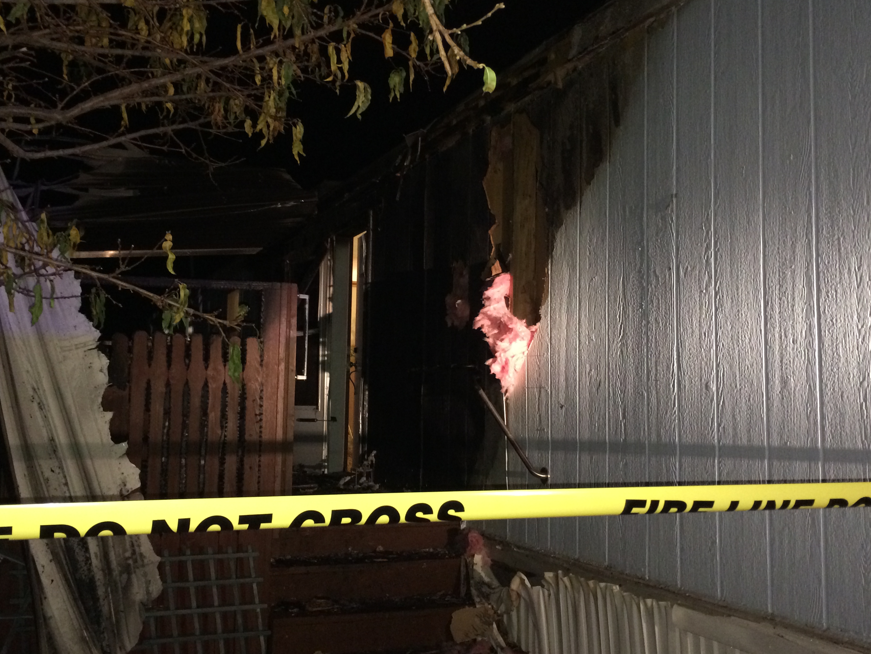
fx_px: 956
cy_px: 328
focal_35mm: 38
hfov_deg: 49.0
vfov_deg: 37.7
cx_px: 420
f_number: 2.2
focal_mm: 4.12
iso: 400
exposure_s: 1/16
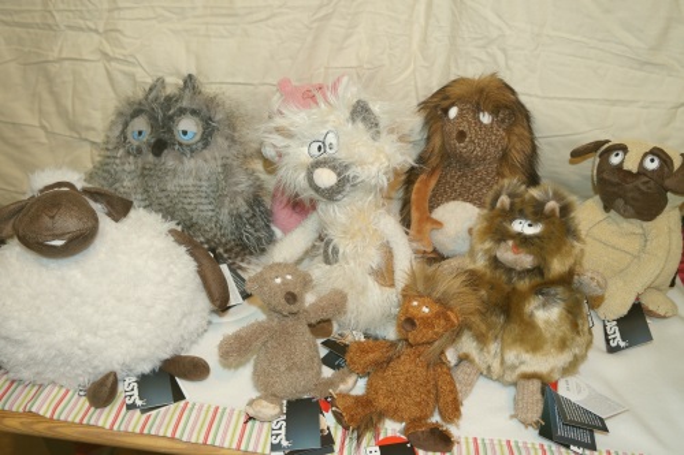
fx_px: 570
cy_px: 228
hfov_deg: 61.9
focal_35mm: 30
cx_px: 342
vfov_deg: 43.6
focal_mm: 20
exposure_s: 1/160
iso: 160
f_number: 4
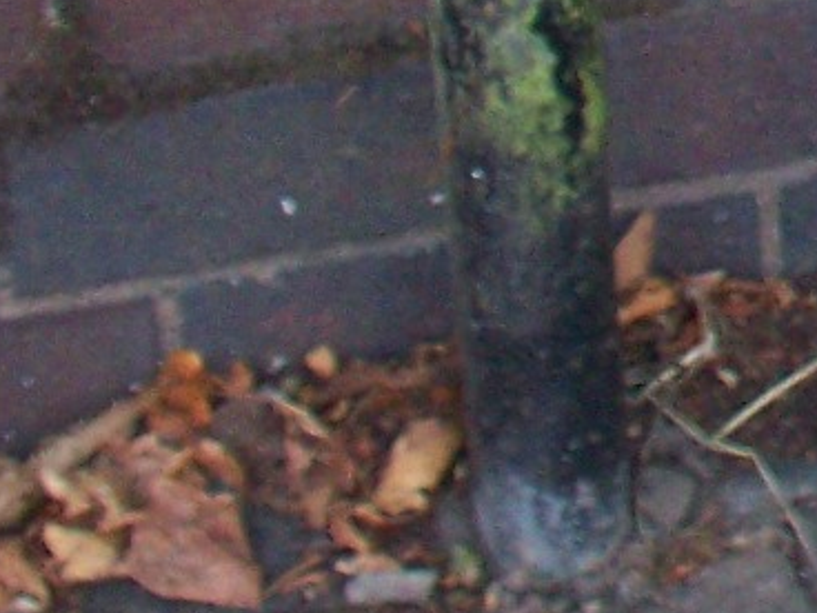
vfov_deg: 5.4
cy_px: -1188
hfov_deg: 7.1
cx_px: 2193
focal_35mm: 258
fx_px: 6089
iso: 160
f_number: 2.8
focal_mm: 7.54
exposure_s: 1/60
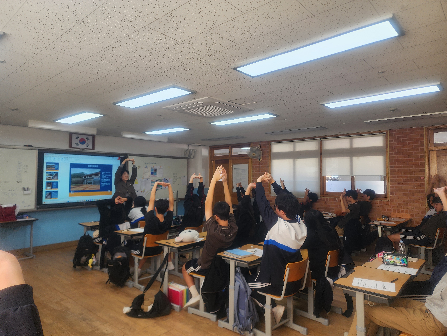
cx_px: 224
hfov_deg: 73.9
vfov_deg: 58.9
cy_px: 168
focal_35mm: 23
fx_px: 297
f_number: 1.8
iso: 40
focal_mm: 6.4
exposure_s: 1/120
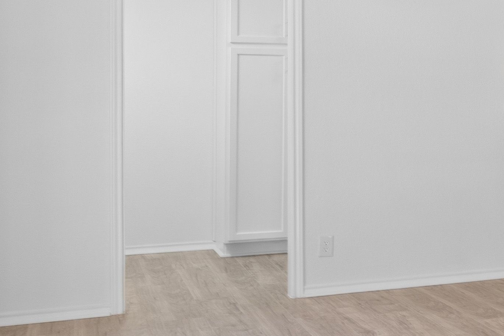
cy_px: 99
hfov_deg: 20.6
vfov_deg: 17.2
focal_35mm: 79
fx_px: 1106
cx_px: 823
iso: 320
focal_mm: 18
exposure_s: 1/8
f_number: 7.1
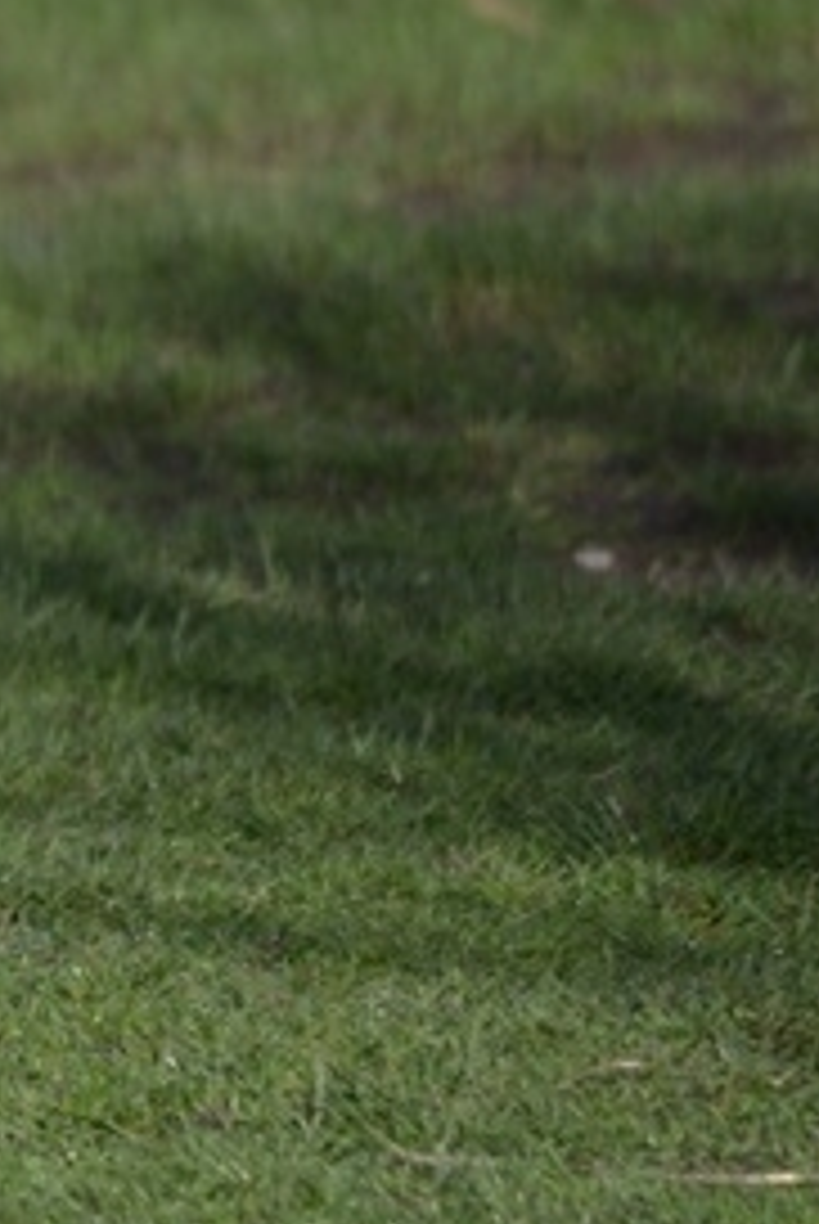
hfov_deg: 0.8
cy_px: 382
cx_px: -1224
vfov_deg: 1.1
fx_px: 61265
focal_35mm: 1800
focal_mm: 500
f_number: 6.3
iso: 180
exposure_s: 1/500
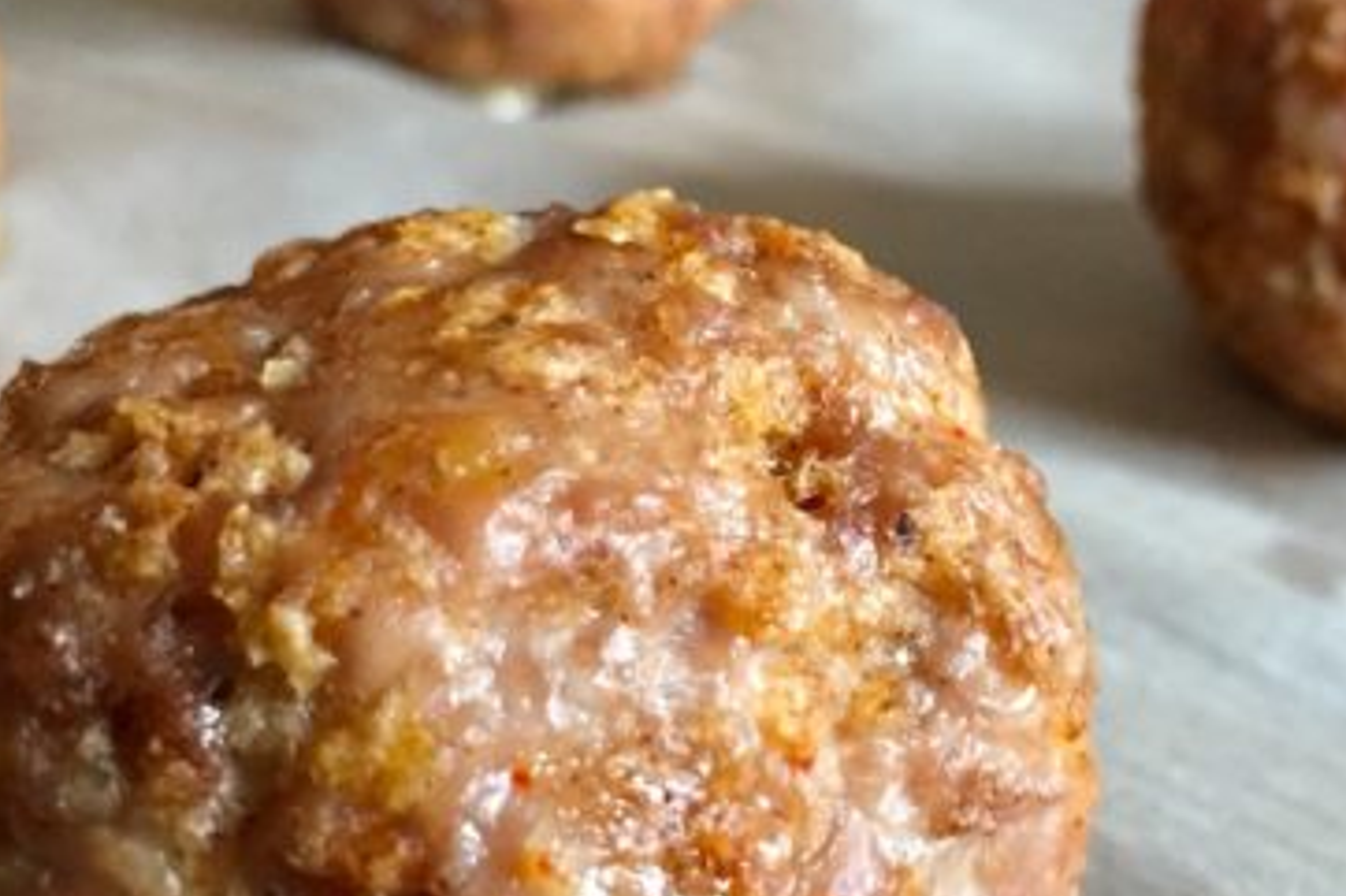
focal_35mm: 64
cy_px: 390
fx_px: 2392
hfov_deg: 31.3
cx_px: 848
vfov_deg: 21.2
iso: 250
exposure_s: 1/15
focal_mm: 4.15
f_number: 2.2
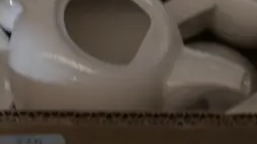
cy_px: -133
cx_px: 65
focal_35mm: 158
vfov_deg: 7.4
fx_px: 1077
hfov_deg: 13.6
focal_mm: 18
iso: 500
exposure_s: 1/60
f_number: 4
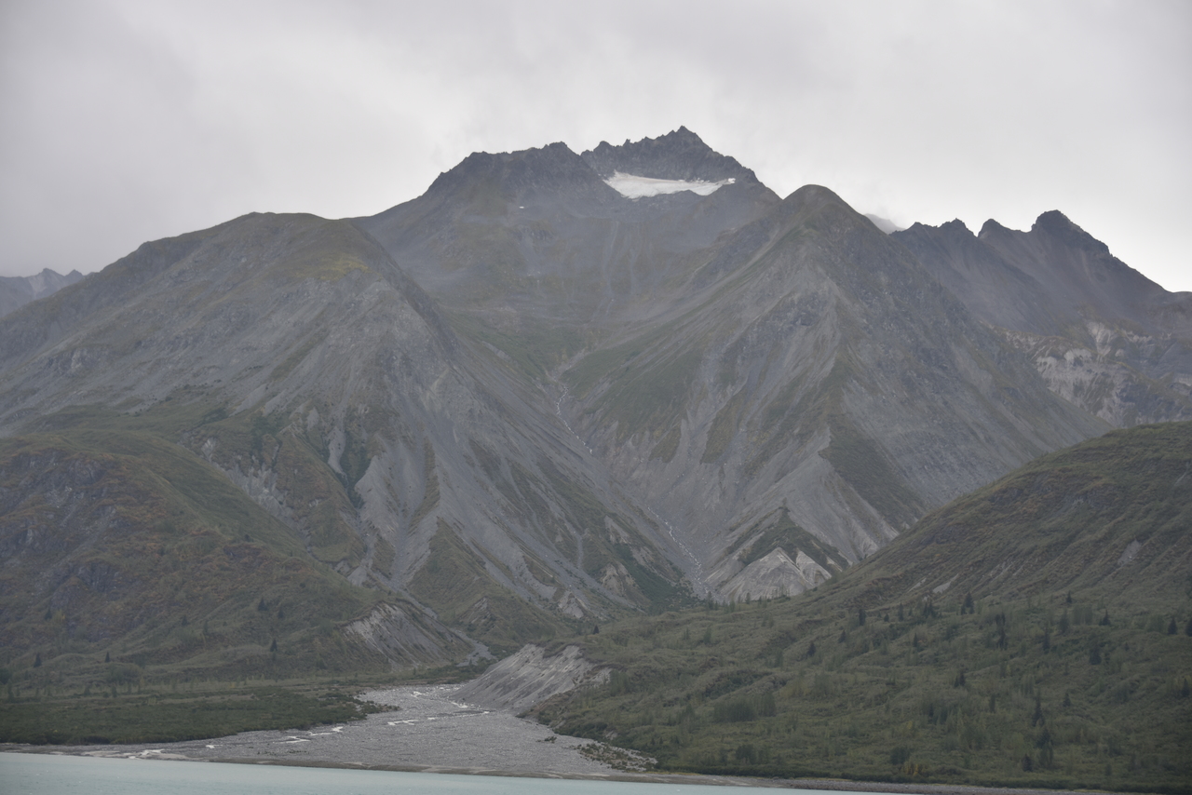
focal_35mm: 85
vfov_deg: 16.1
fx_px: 2815
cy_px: 398
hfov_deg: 23.9
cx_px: 596
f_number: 5
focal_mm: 85
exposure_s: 1/200
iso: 110
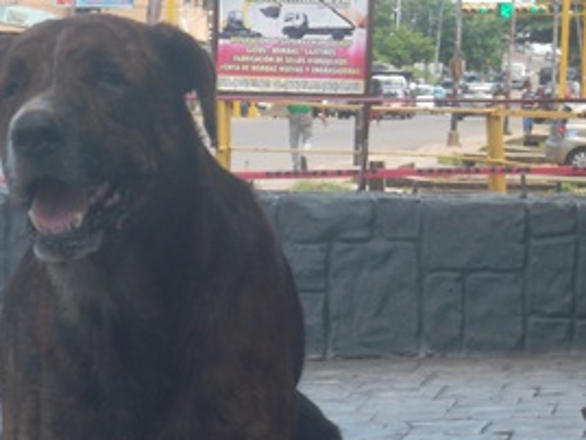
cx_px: 126
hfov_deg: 7.7
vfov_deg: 5.8
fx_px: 4353
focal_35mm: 257
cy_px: 261
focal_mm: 19.6
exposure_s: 1/125
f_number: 5
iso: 80
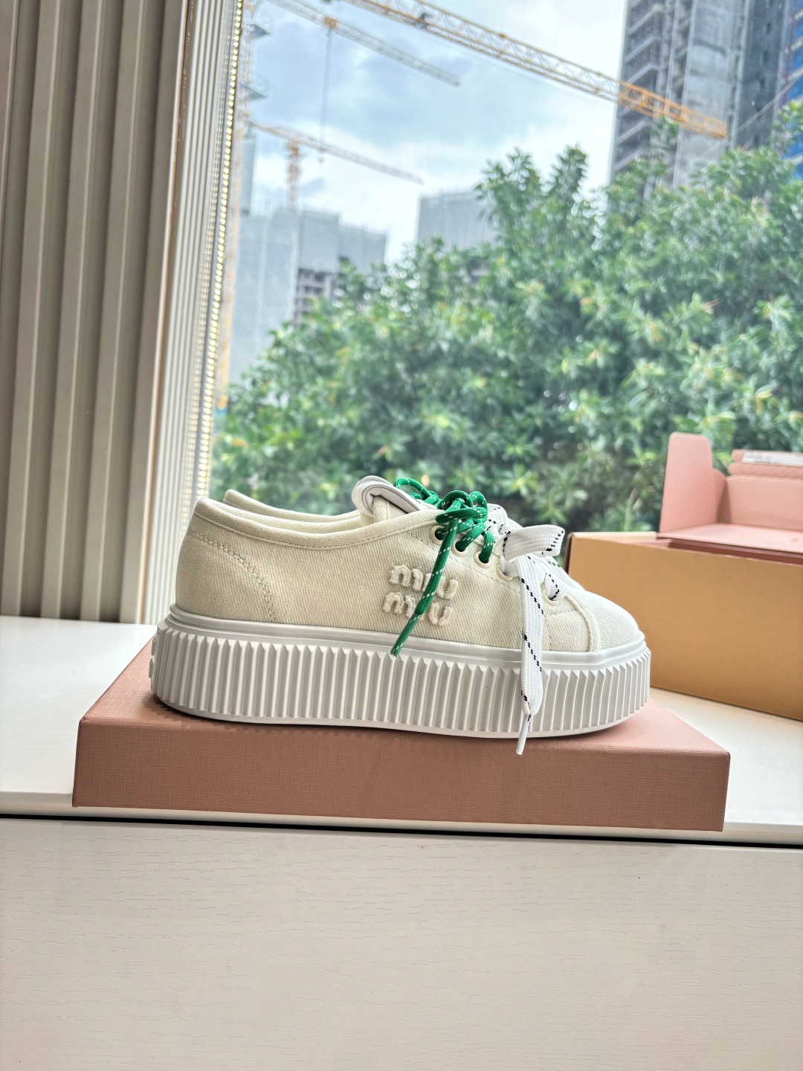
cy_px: 536
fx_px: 804
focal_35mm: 26
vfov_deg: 67.3
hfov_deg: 53.1
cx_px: 402
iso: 50
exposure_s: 1/264
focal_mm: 5.96
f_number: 1.6
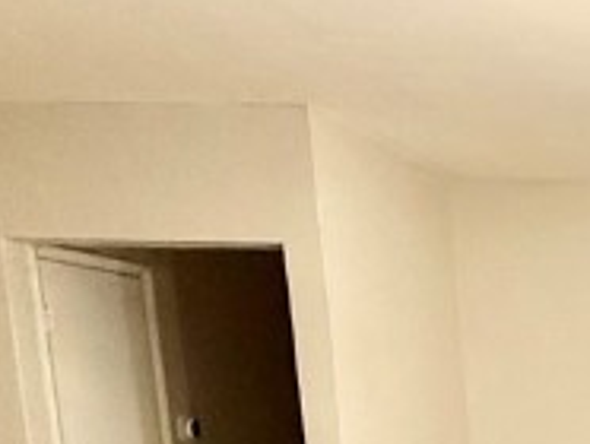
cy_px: 720
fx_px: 1314
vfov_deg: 16.9
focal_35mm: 77
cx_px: 1002
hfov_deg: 19.9
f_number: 2.2
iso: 640
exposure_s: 1/120
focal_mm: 2.22
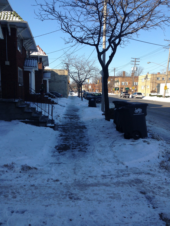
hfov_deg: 42.9
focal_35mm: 33
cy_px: 113
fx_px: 216
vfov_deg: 55.4
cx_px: 85
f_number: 2.4
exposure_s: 1/1290
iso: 50
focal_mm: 4.12
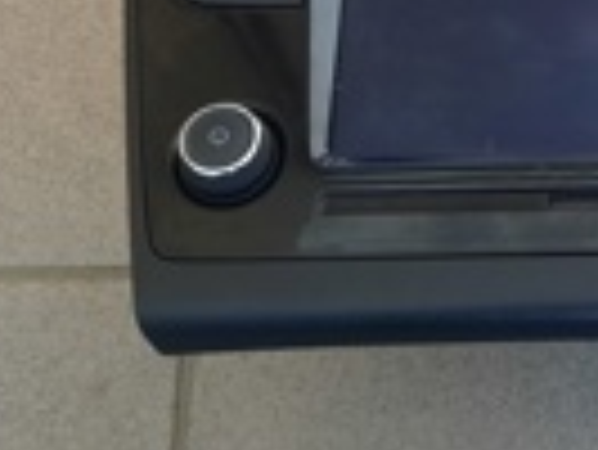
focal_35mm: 79
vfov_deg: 18.4
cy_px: 52
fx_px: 1366
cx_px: 589
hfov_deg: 23.7
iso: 640
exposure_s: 1/25
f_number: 2
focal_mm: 4.6
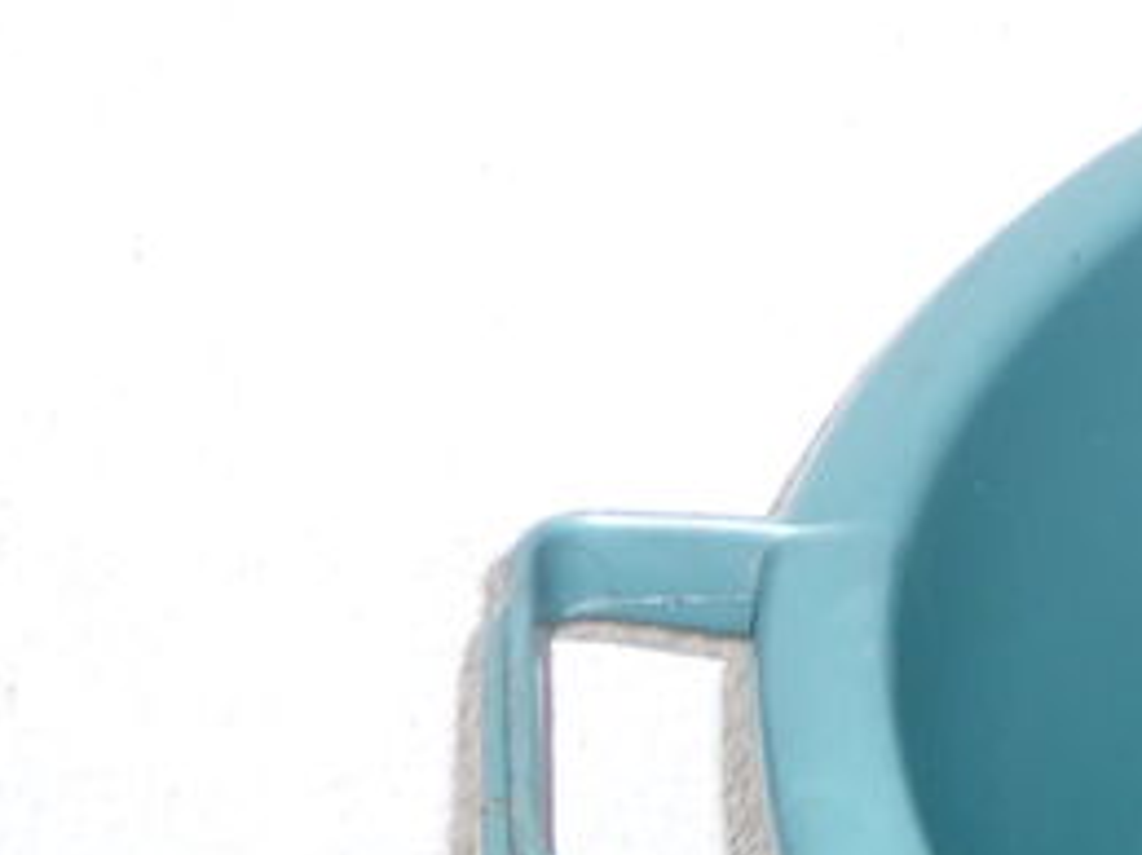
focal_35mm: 108
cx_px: 2121
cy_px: 1181
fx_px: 3561
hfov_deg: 15.4
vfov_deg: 13.1
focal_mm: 4.7
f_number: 3.3
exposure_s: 1/30
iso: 125
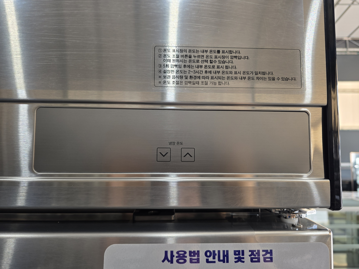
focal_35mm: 23
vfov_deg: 58.9
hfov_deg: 73.9
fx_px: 239
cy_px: 134
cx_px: 180
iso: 64
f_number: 1.7
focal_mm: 6.3
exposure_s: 1/120
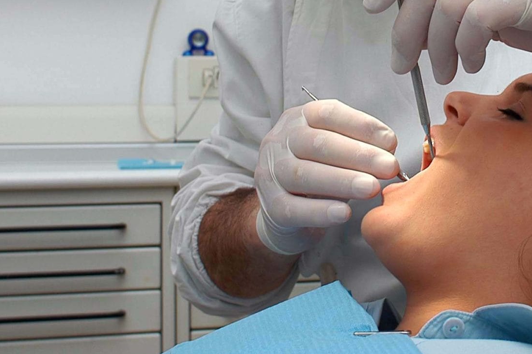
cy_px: 8
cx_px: 410
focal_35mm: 70
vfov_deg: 18.9
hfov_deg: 28.4
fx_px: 1033
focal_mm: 20
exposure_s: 1/100
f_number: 5
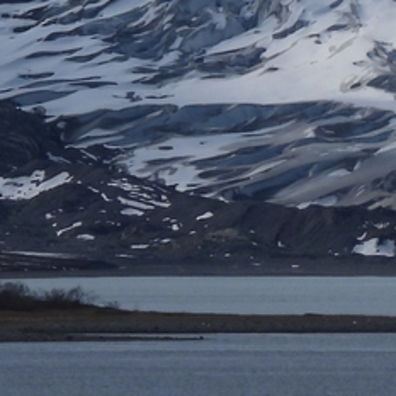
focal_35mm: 972
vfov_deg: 1.8
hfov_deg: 1.8
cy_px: -263
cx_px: 712
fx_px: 12580
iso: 100
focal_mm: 35.7
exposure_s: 1/1600
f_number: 6.3
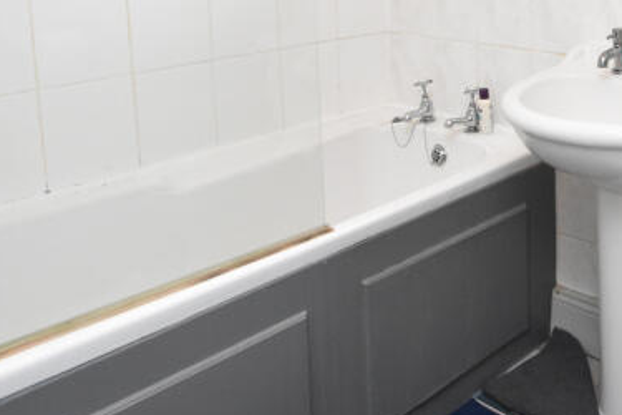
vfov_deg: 30.3
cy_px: -4
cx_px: 539
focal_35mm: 41
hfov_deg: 44.0
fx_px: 708
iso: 1800
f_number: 3.5
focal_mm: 10
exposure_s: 1/125
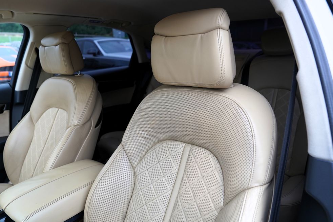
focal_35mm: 25
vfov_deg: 51.3
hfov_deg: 71.5
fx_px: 231
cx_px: 165
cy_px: 110
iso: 320
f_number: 4
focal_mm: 24
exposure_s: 1/60
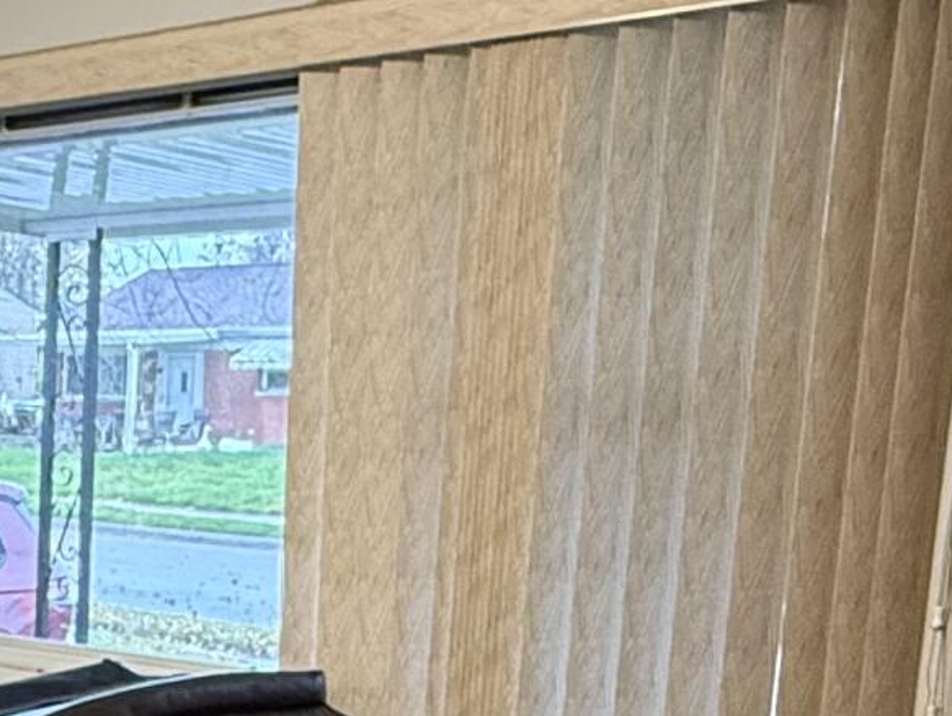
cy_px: 767
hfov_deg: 23.9
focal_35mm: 72
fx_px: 1981
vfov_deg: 19.7
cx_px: -273
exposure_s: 1/60
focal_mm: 2.22
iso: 400
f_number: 2.2
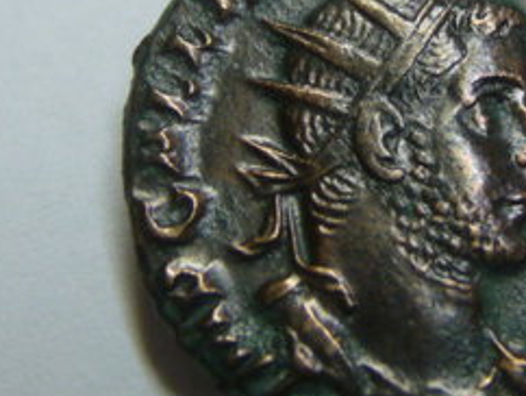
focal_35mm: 99
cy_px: 181
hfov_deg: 19.7
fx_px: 1506
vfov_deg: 15.0
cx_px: 385
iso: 160
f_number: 3.7
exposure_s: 1/30
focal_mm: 6
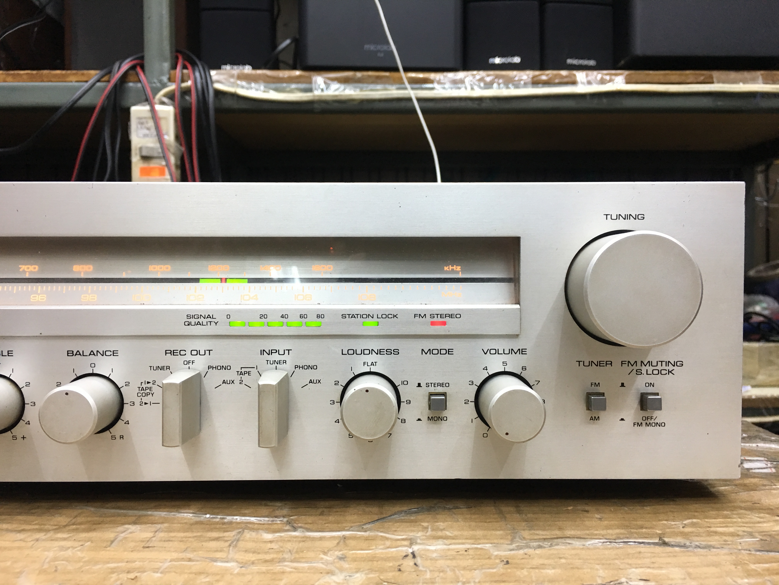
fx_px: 653
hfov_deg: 61.7
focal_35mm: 29
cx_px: 390
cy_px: 292
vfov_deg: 48.2
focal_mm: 4.15
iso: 64
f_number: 2.2
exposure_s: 1/17
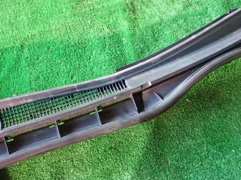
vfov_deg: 21.0
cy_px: 83
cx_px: 132
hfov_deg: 27.8
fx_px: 487
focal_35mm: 70
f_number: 3.2
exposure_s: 1/50
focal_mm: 9.01
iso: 640
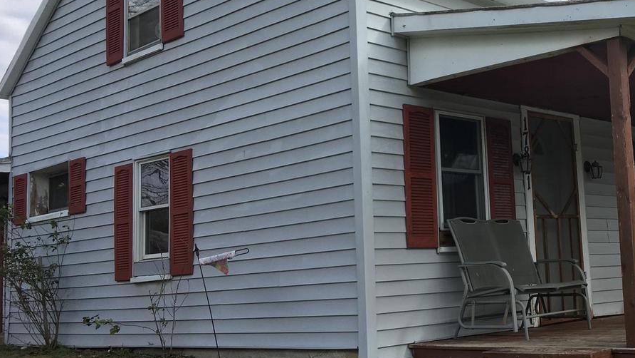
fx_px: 859
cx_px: 497
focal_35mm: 51
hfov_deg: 39.2
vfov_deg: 23.5
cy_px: 159
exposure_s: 1/578
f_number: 2.2
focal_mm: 4.15
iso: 25
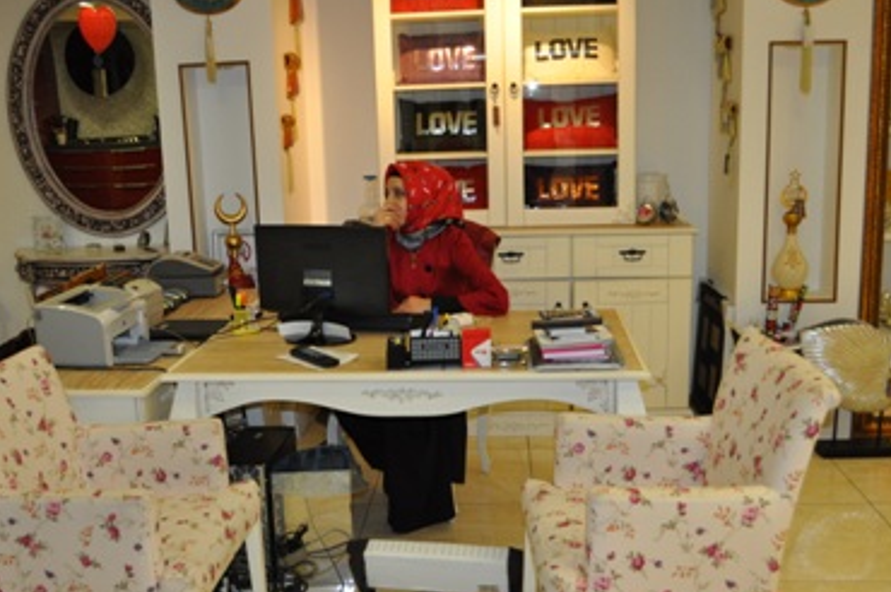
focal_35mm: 40
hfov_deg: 48.4
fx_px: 989
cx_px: 400
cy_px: 313
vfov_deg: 33.3
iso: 800
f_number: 4
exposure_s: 1/80
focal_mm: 22
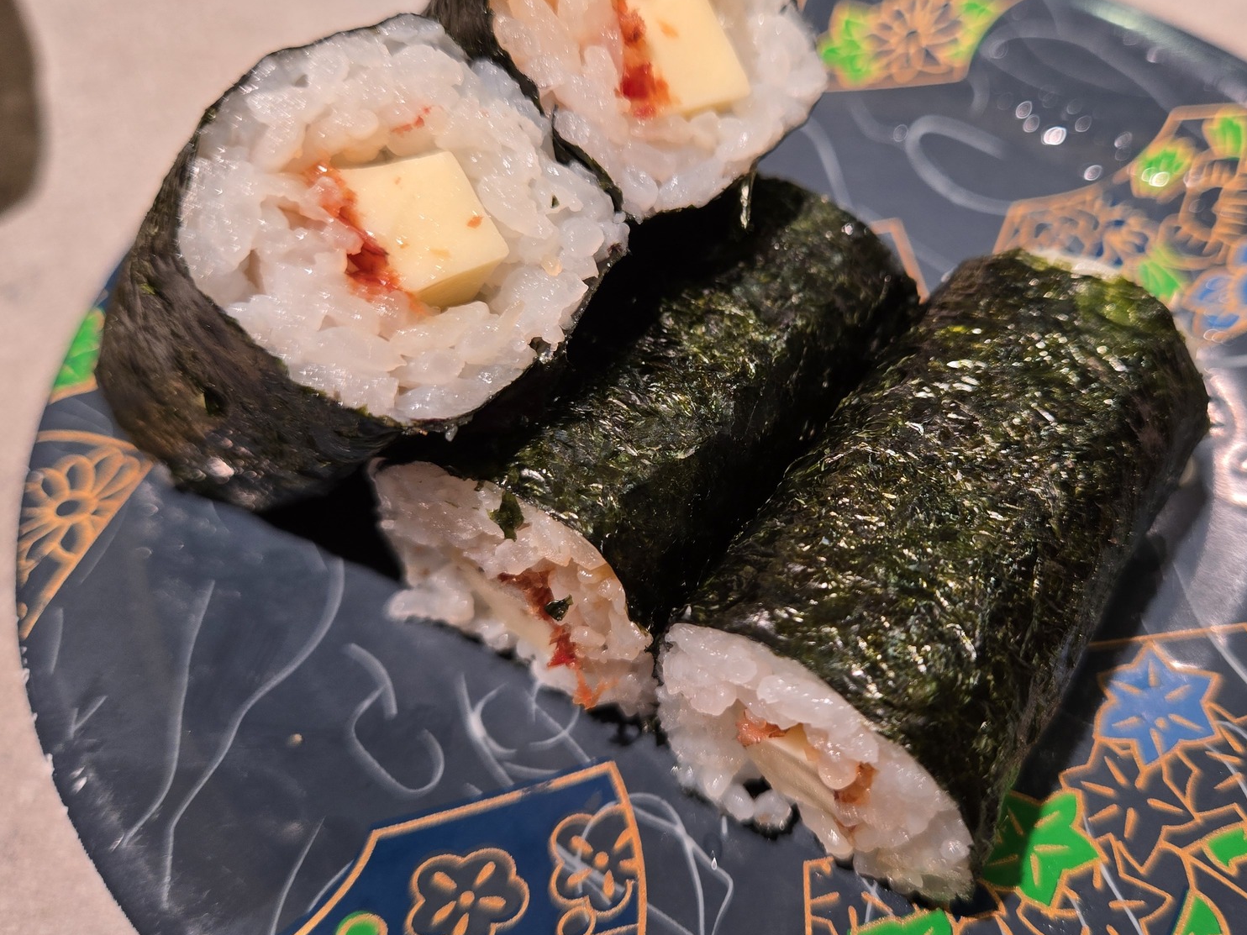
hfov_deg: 58.0
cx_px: 733
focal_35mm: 31
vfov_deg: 45.4
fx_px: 1117
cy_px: 452
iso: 100
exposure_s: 1/180
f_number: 1.8
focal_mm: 5.4
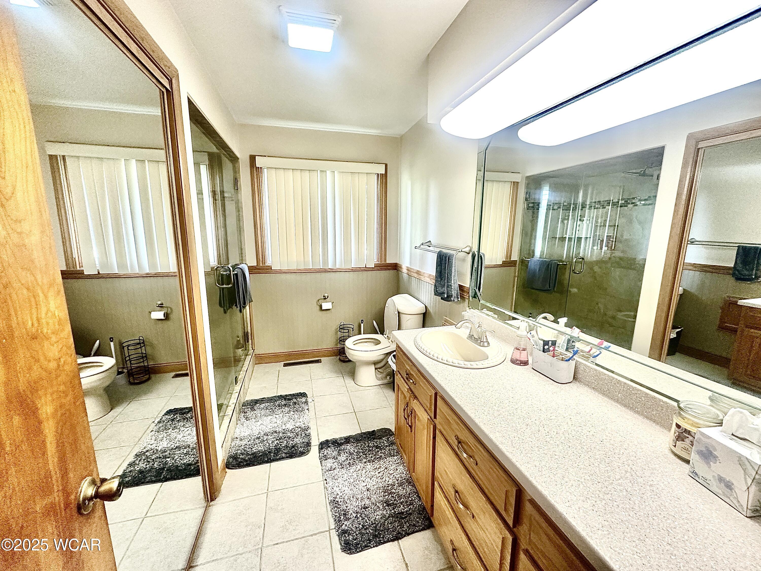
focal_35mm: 14
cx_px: 380
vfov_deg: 85.7
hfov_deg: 102.1
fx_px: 308
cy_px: 286
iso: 250
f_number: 2.2
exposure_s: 1/60
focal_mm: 2.22
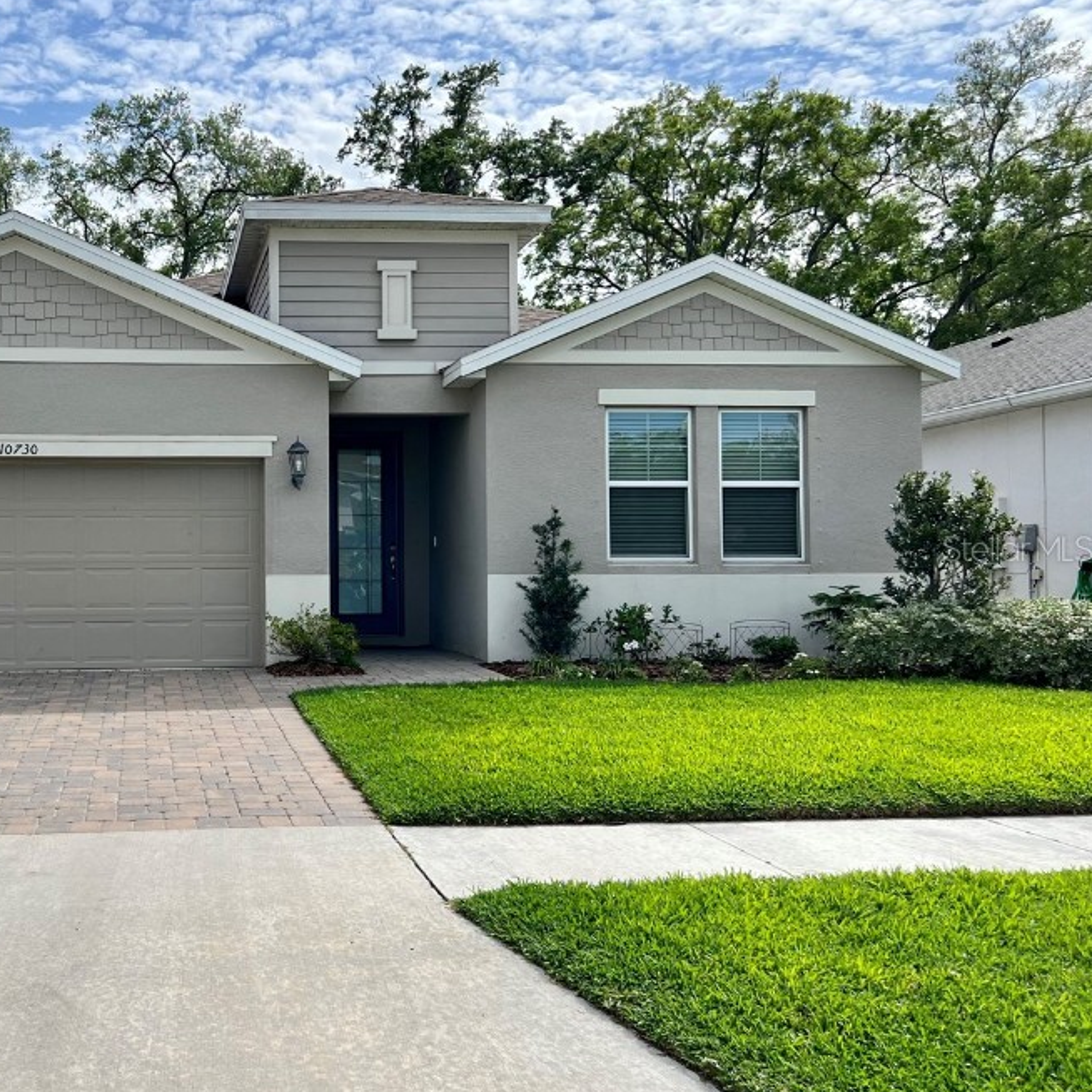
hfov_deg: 44.2
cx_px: 245
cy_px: 548
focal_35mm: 36
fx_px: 1285
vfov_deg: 46.0
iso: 50
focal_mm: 5.7
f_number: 1.5
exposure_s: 1/3165
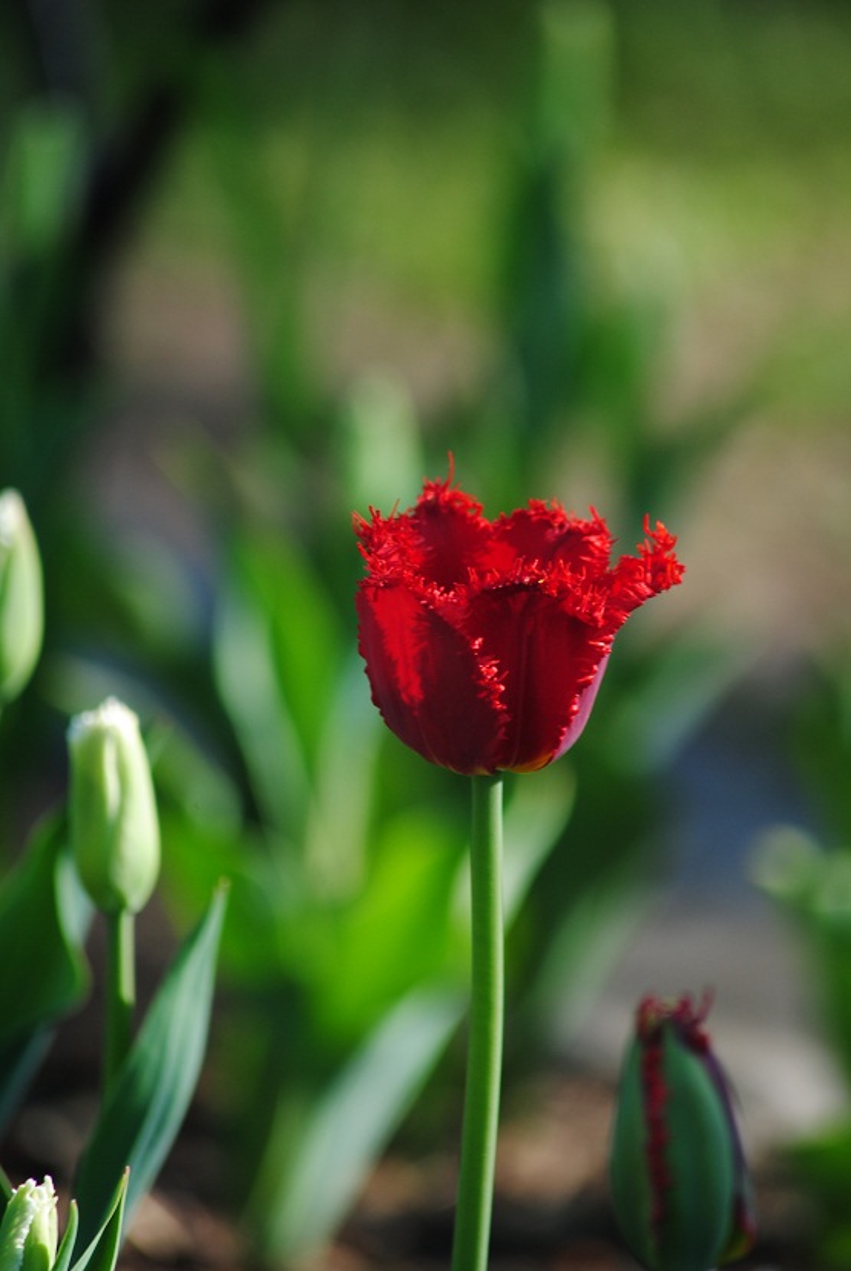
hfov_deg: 3.1
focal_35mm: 450
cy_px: 636
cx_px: 426
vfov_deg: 4.6
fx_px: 15909
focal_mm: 300
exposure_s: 1/100
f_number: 5.6
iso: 100
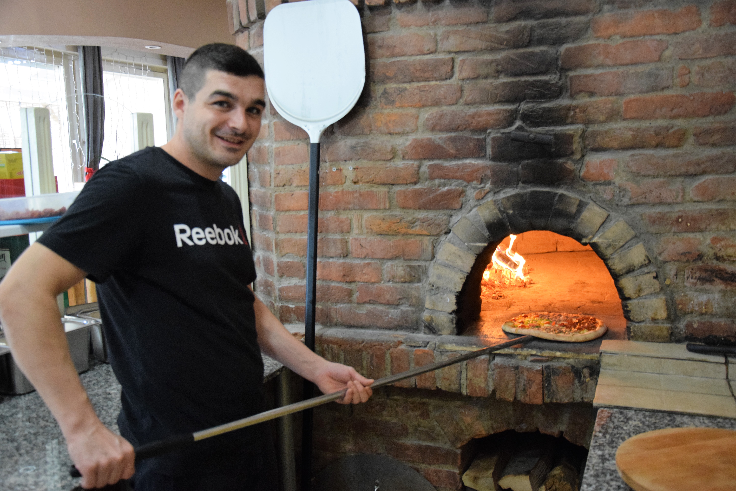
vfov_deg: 40.0
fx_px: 675
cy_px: 246
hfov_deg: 57.2
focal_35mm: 33
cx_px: 368
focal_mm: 22
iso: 3200
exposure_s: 1/60
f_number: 3.8
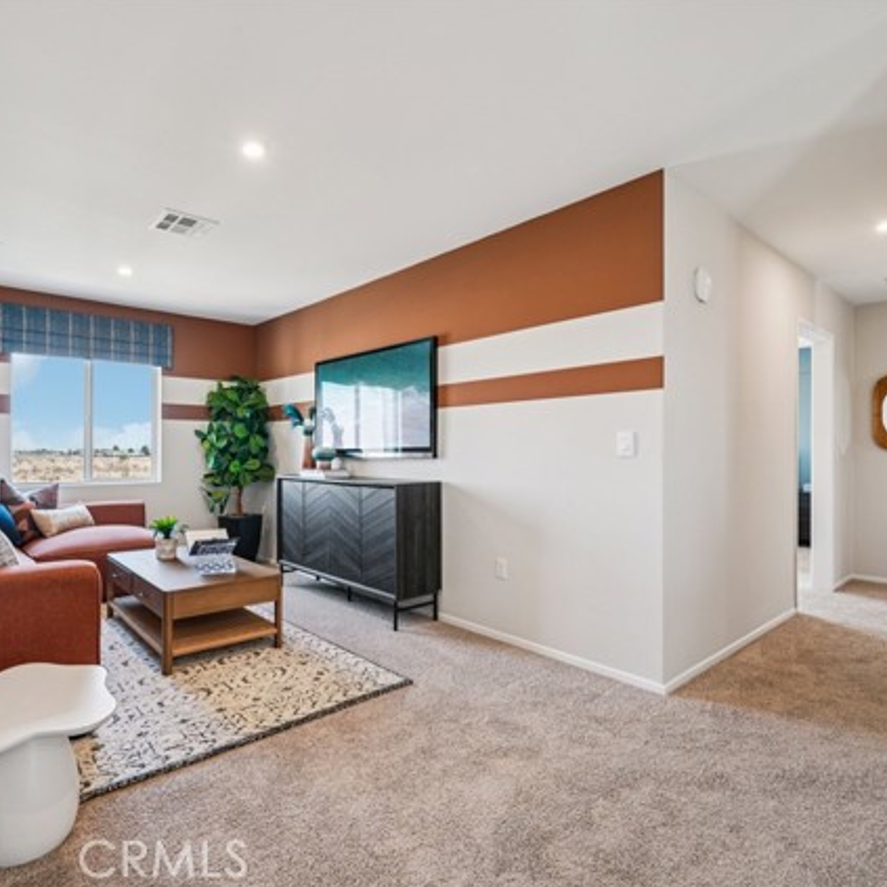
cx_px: 377
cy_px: 442
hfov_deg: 80.2
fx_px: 522
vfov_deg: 80.7
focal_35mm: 18
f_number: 8
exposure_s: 1/15
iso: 400
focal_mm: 14
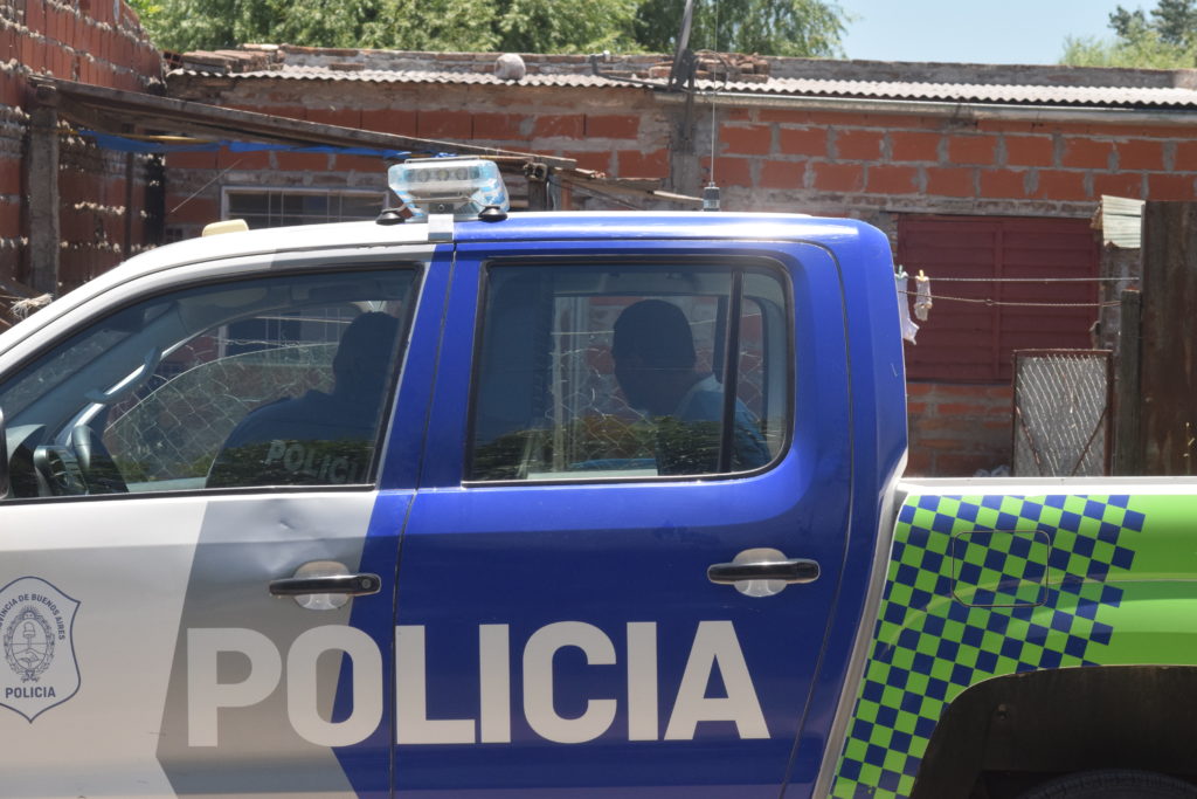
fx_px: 3990
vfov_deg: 11.4
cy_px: 400
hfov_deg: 17.1
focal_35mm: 120
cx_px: 598
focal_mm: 80
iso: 800
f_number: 9
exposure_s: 1/1250
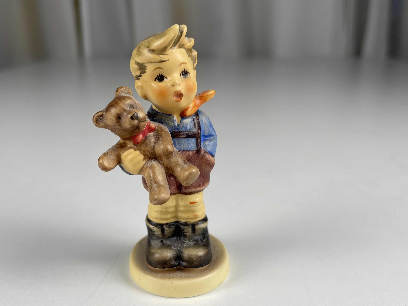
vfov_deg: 44.2
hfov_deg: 56.7
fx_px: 377
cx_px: 180
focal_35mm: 32
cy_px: 153
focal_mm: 5.1
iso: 32
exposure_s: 1/179
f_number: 1.6
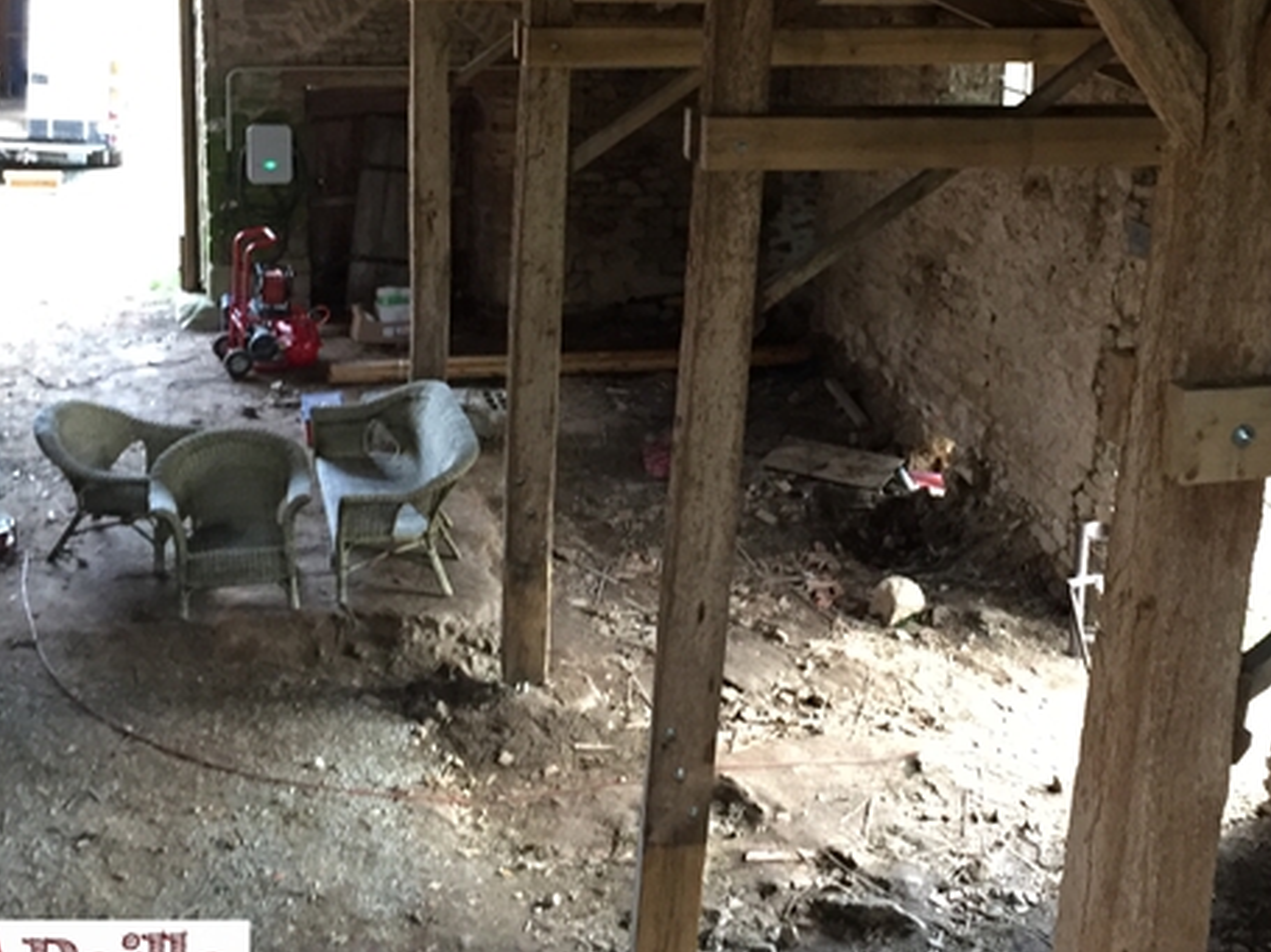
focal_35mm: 51
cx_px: 816
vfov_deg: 28.2
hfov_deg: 37.2
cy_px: 243
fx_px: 1872
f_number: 2.2
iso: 250
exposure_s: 1/33
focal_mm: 4.15
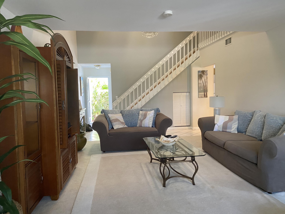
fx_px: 214
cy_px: 107
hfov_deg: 67.3
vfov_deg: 53.1
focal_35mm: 26
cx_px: 142
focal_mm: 4.25
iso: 320
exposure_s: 1/60
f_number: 1.8
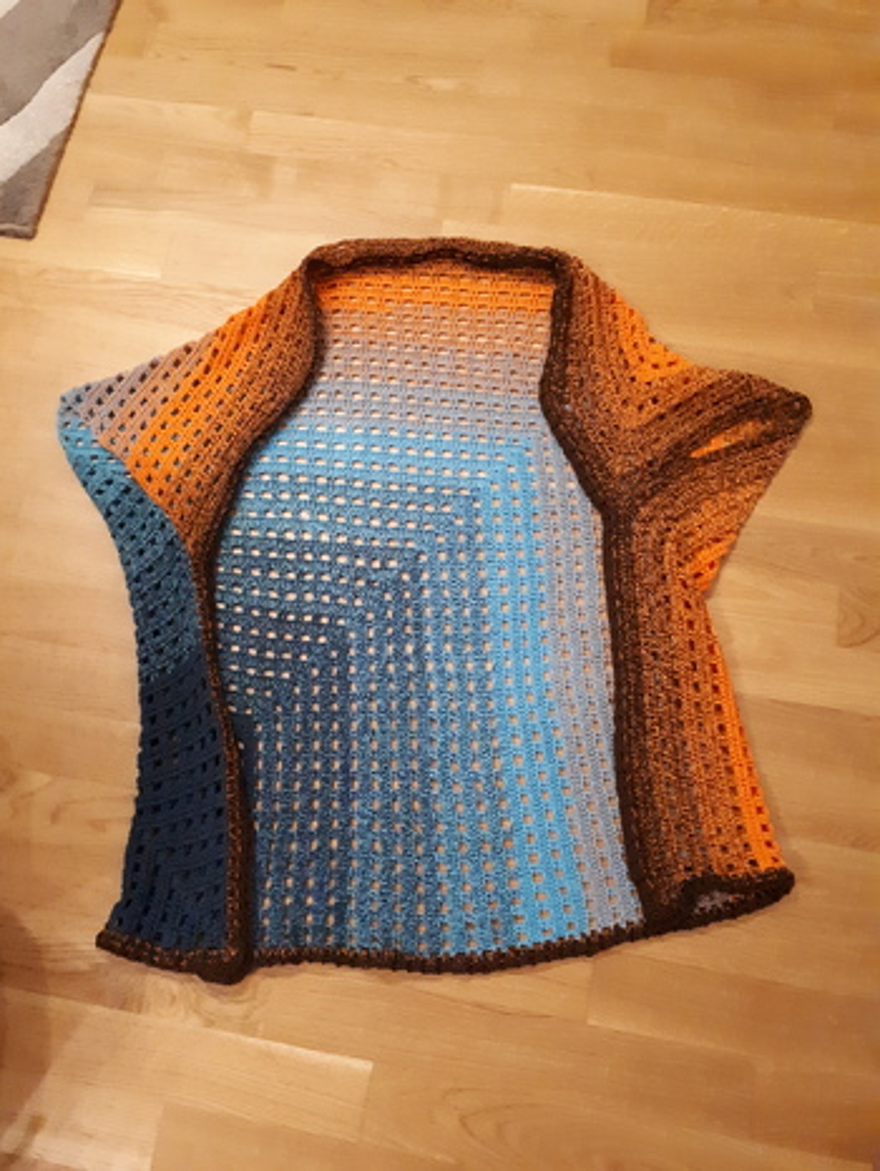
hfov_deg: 51.4
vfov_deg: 65.3
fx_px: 914
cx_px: 440
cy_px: 586
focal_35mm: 27
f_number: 1.9
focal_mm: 3.6
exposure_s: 1/17
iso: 1000
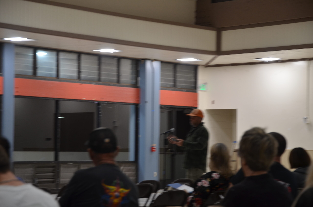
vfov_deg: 12.1
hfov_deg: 18.2
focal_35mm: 112
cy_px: 104
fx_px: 976
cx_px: 156
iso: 320
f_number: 5.3
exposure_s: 1/13
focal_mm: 75
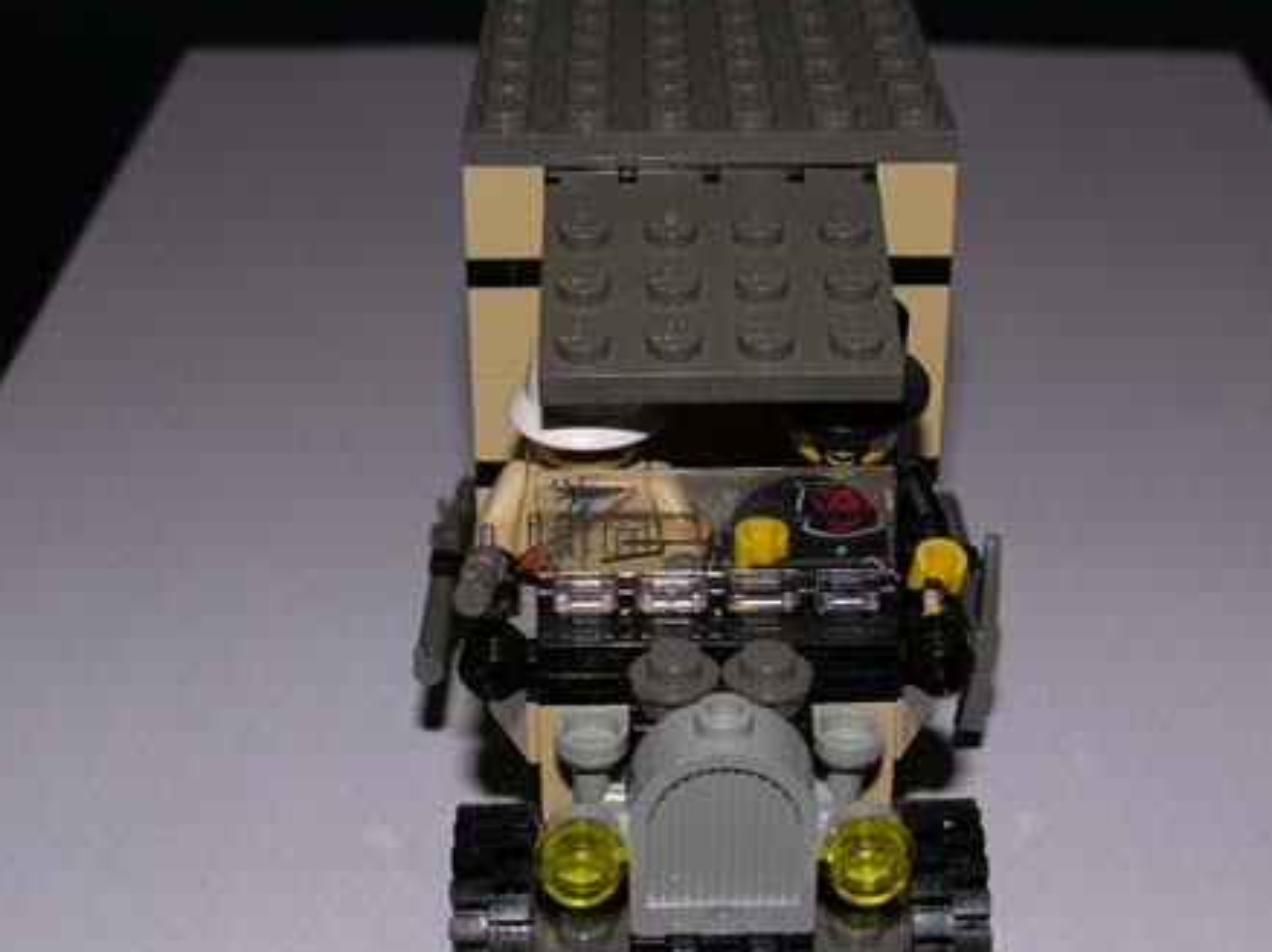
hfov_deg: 30.3
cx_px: 665
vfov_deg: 22.9
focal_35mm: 64
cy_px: 557
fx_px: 2350
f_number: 2.8
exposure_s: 1/60.1
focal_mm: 8.9
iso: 50
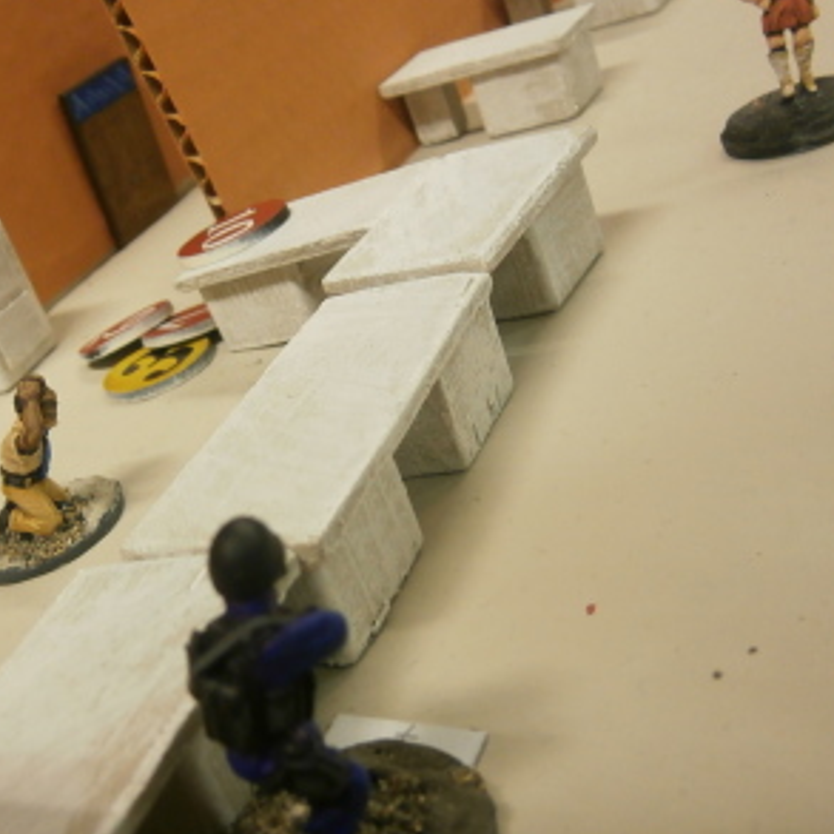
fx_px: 1145
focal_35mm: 42
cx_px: 319
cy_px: 529
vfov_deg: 39.7
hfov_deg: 39.8
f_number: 2.8
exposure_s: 1/30
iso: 160
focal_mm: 4.7
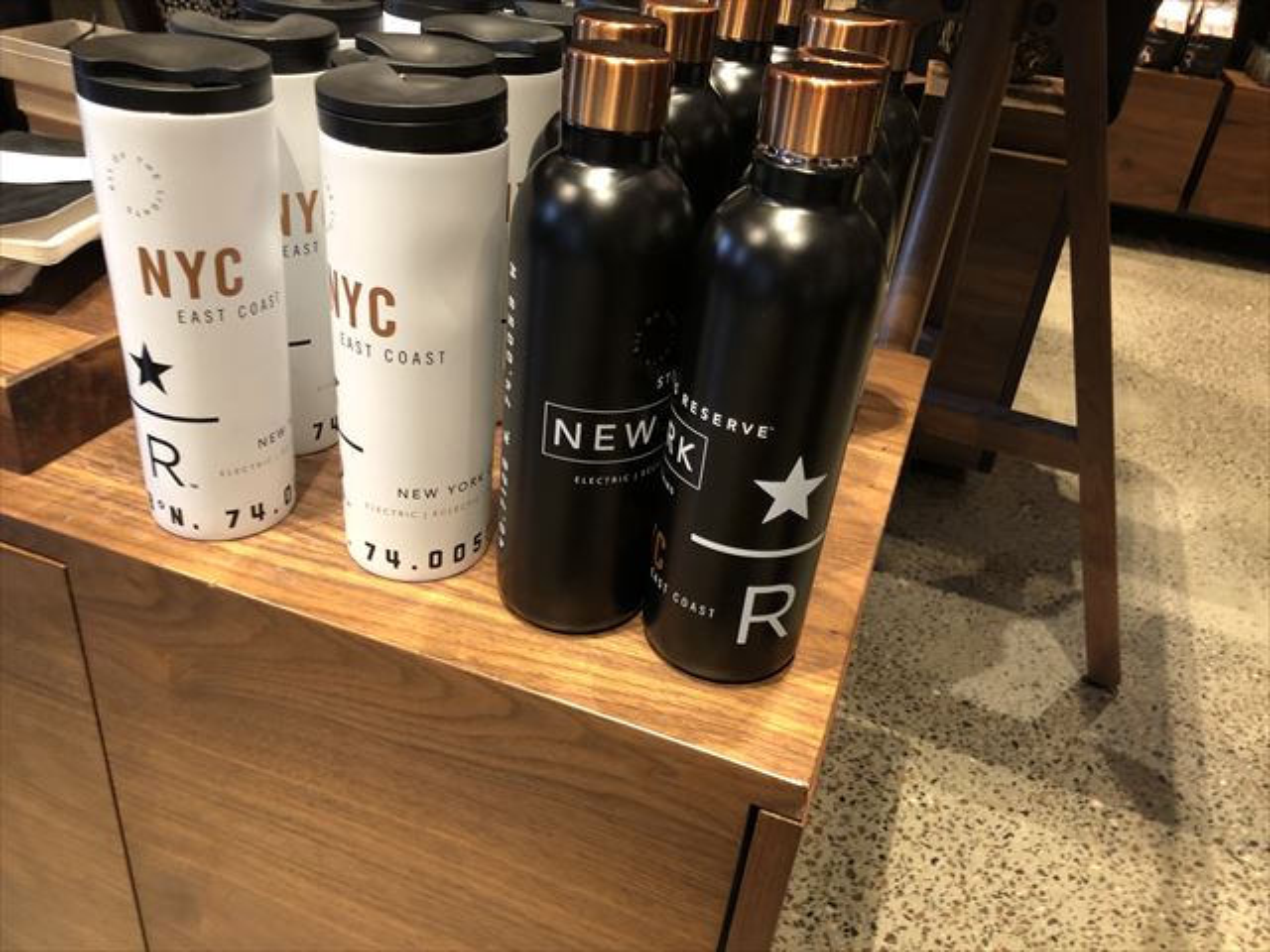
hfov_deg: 63.4
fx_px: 1027
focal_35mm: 28
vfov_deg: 49.7
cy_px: 476
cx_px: 635
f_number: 1.8
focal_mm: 4
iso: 50
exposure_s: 1/16
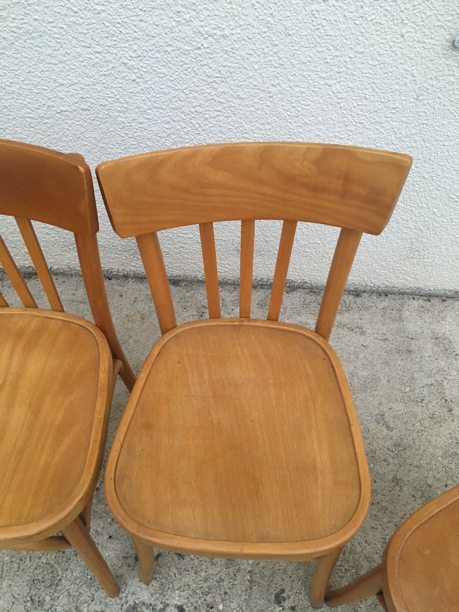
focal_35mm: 29
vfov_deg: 61.7
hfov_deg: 48.2
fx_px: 513
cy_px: 306
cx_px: 230
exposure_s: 1/33
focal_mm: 4.15
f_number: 2.2
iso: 125
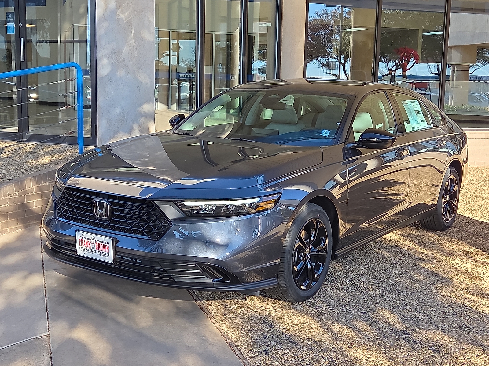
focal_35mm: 47
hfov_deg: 40.4
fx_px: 664
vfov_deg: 30.9
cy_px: 183
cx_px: 244
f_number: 1.8
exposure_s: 1/345
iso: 25
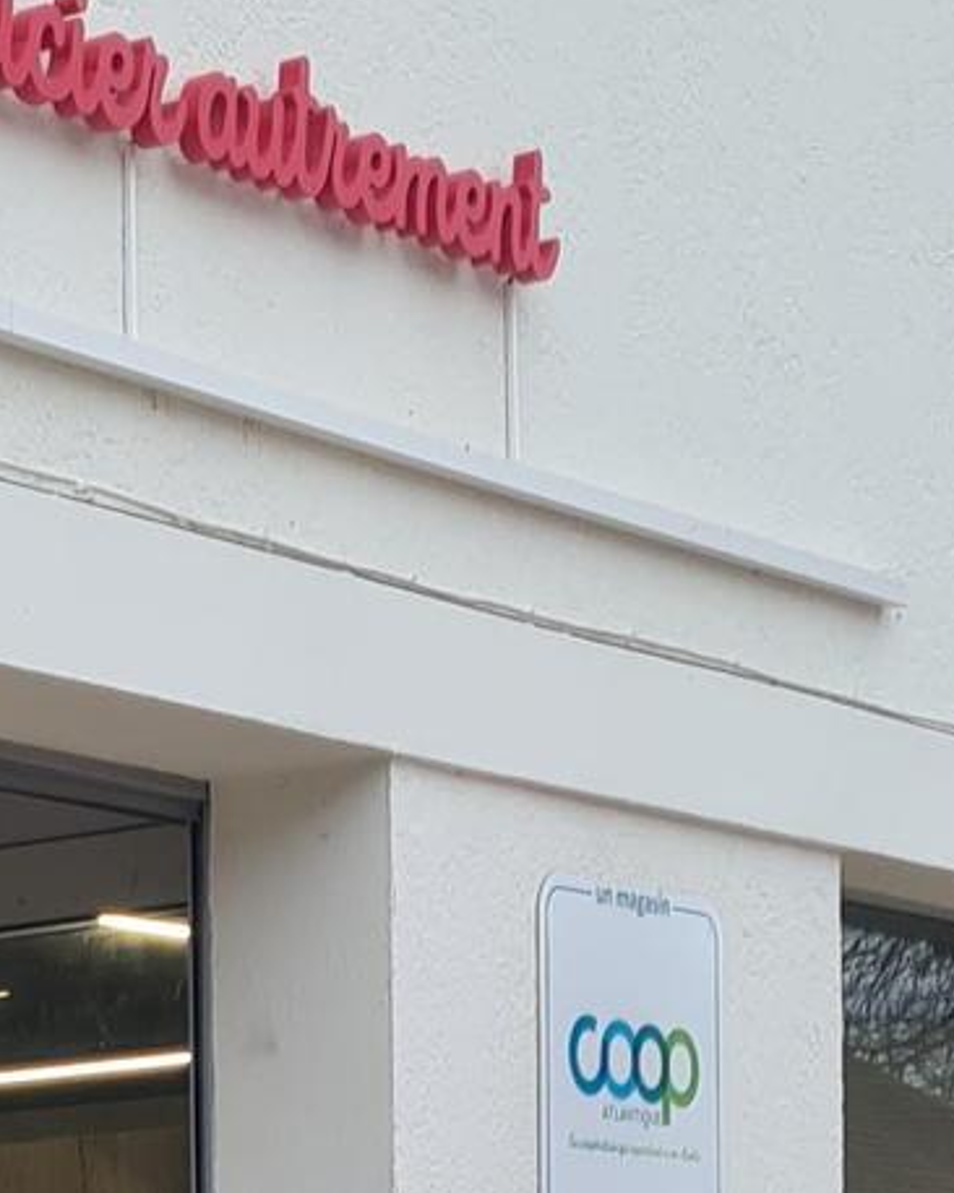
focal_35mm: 142
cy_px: 1584
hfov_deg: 10.0
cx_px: -967
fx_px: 5015
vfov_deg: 13.1
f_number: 1.8
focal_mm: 5.4
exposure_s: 1/165
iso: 50
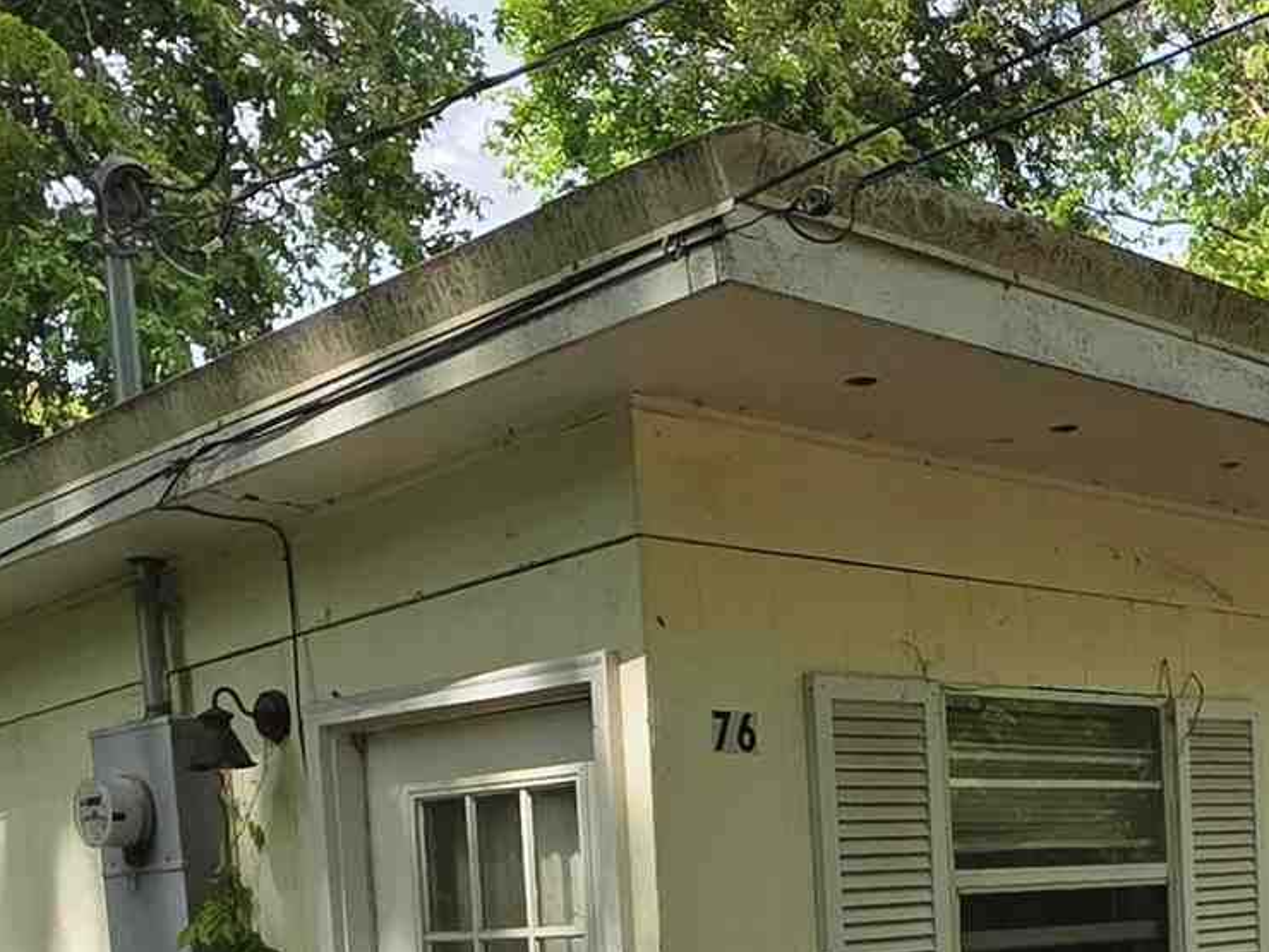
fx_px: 1980
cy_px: 1096
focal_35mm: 54
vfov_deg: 24.8
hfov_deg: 34.8
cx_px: 945
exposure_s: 1/887
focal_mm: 2.2
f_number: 1.9
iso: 40
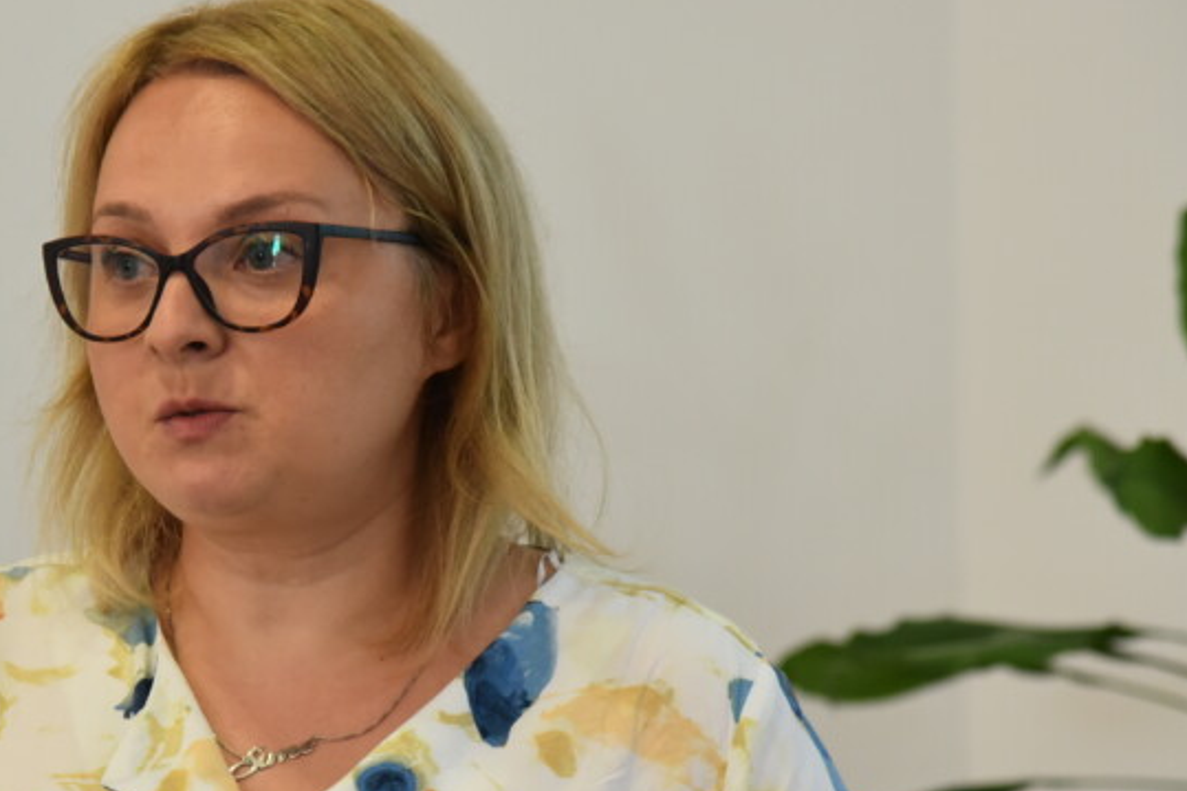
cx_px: 242
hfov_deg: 9.0
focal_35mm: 228
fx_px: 7515
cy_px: 532
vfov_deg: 6.0
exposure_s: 1/100
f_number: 5
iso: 2000
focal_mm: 120
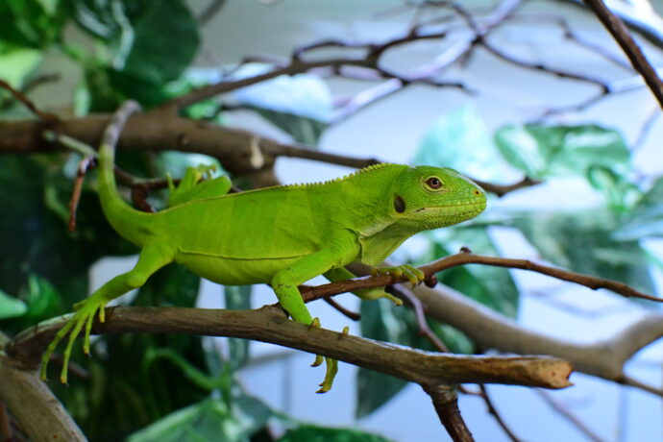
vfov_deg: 26.0
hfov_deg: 38.2
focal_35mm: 52
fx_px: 958
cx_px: 332
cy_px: 221
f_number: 8
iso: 8000
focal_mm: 35
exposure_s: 1/200
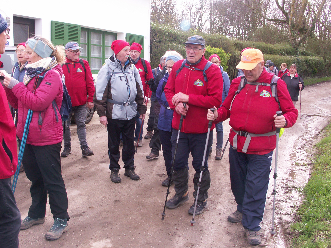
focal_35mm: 36
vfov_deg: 39.7
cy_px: 127
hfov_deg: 51.3
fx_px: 344
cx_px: 158
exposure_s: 1/60
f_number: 5.6
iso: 64
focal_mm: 7.59
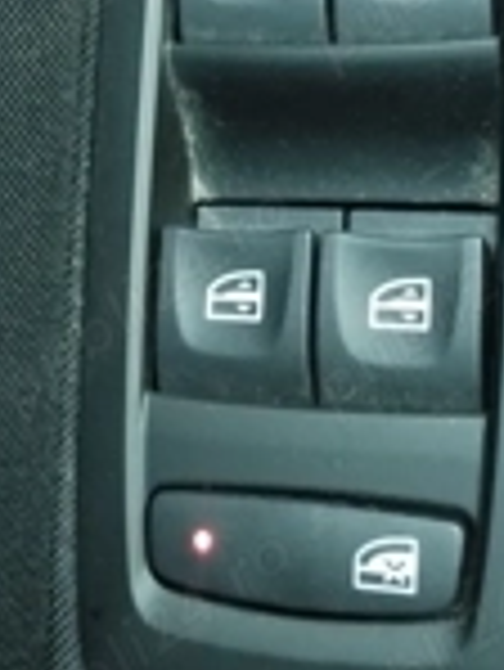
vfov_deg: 24.9
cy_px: 27
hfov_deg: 19.6
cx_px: 302
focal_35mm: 75
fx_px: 1454
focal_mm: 4.27
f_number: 1.8
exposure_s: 1/10
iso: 8320
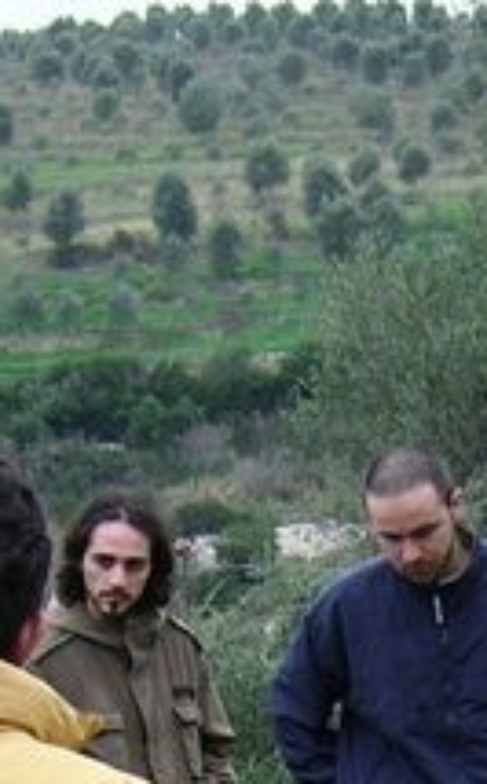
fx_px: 2964
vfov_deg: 14.4
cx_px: 436
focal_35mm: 139
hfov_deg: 9.4
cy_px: 1011
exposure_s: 1/148
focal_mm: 5.95
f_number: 2.8
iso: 100
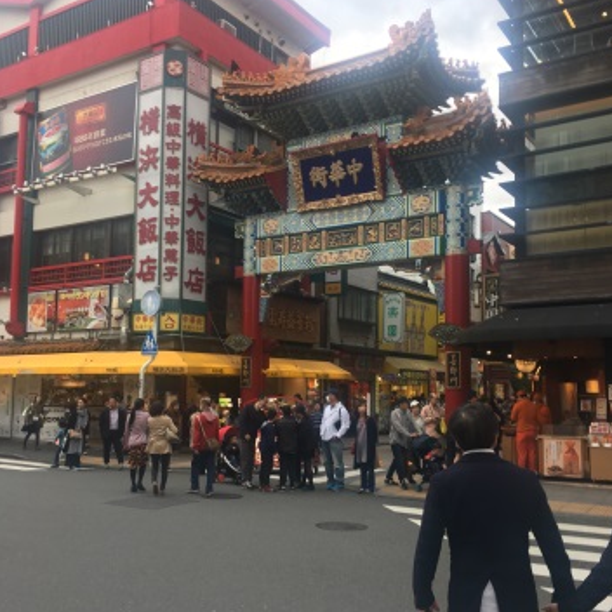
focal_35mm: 35
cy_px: 336
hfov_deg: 47.2
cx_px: 306
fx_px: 700
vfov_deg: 47.2
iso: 25
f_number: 2.2
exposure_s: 1/120
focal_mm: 4.15
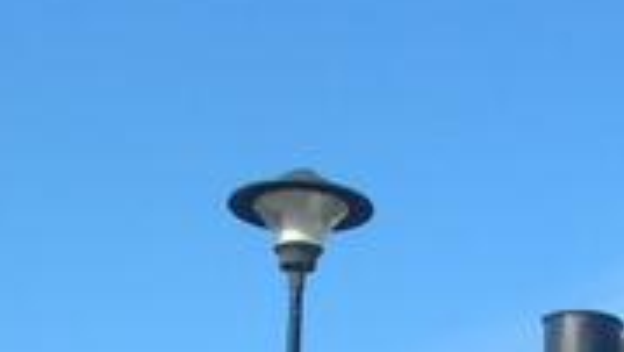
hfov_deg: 15.7
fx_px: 2252
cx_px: 516
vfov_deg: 8.4
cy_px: 756
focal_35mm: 136
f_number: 5.6
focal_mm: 5.8
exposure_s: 1/218
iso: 50
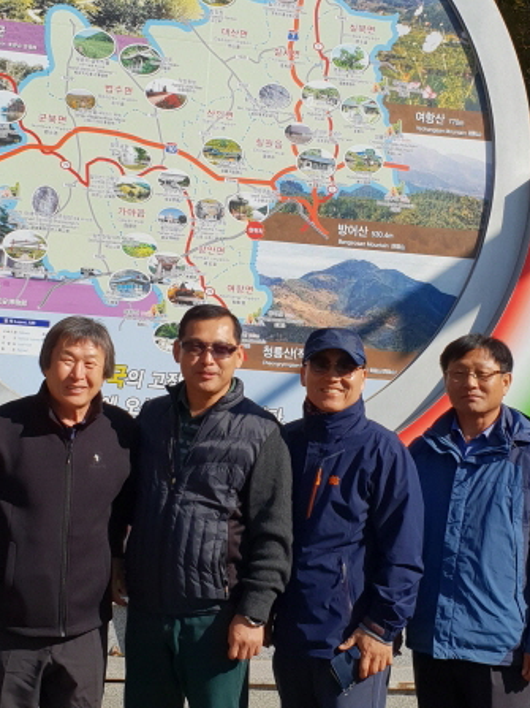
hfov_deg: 24.4
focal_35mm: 60
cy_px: 282
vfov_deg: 32.1
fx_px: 1225
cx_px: 296
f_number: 2.4
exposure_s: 1/1513
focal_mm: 4.3
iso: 50
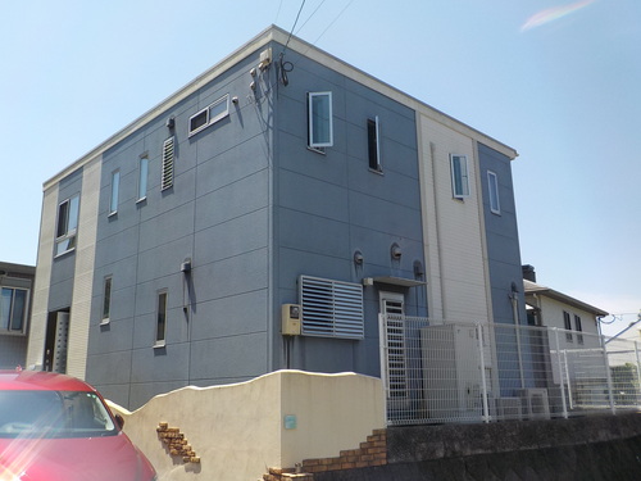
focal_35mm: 30
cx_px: 320
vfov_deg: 46.8
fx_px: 556
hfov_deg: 60.0
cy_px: 240
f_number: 3.3
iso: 125
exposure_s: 1/1000
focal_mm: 4.1
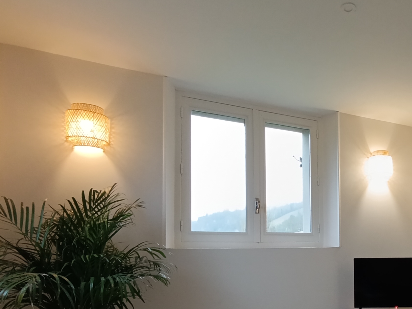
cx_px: 343
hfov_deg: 53.5
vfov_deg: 43.6
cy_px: 240
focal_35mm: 31
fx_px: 369
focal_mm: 1.65
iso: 200
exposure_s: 1/50
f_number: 2.2
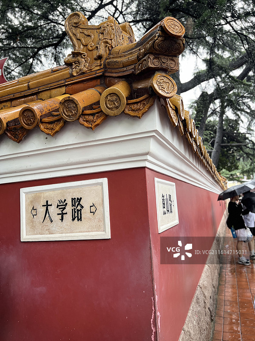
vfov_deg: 67.3
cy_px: 170
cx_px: 128
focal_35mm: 26
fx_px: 255
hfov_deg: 53.1
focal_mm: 5.7
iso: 80
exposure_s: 1/121
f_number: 1.5
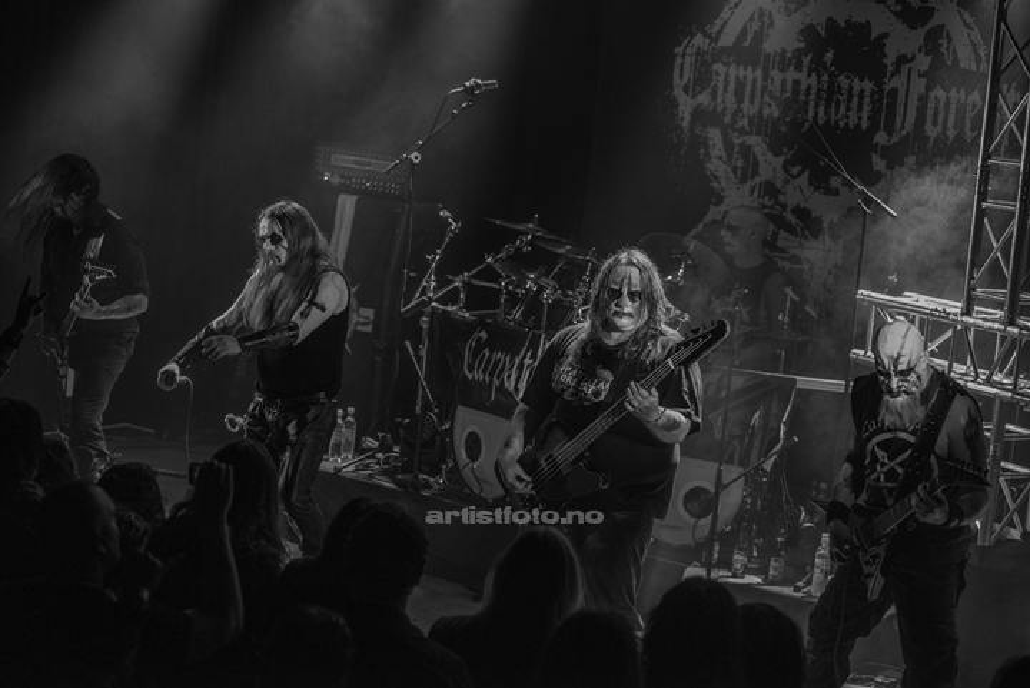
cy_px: 344
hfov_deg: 25.3
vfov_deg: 17.1
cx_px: 515
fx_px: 2290
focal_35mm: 80
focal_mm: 80
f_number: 3.2
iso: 6400
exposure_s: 1/640
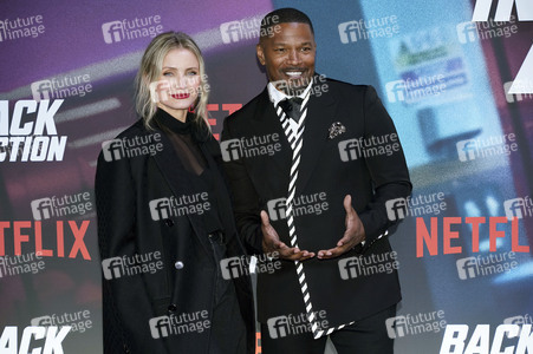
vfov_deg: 13.5
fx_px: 1494
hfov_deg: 20.2
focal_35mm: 101
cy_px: 177
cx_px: 266
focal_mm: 101
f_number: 5.6
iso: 1000
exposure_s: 1/160
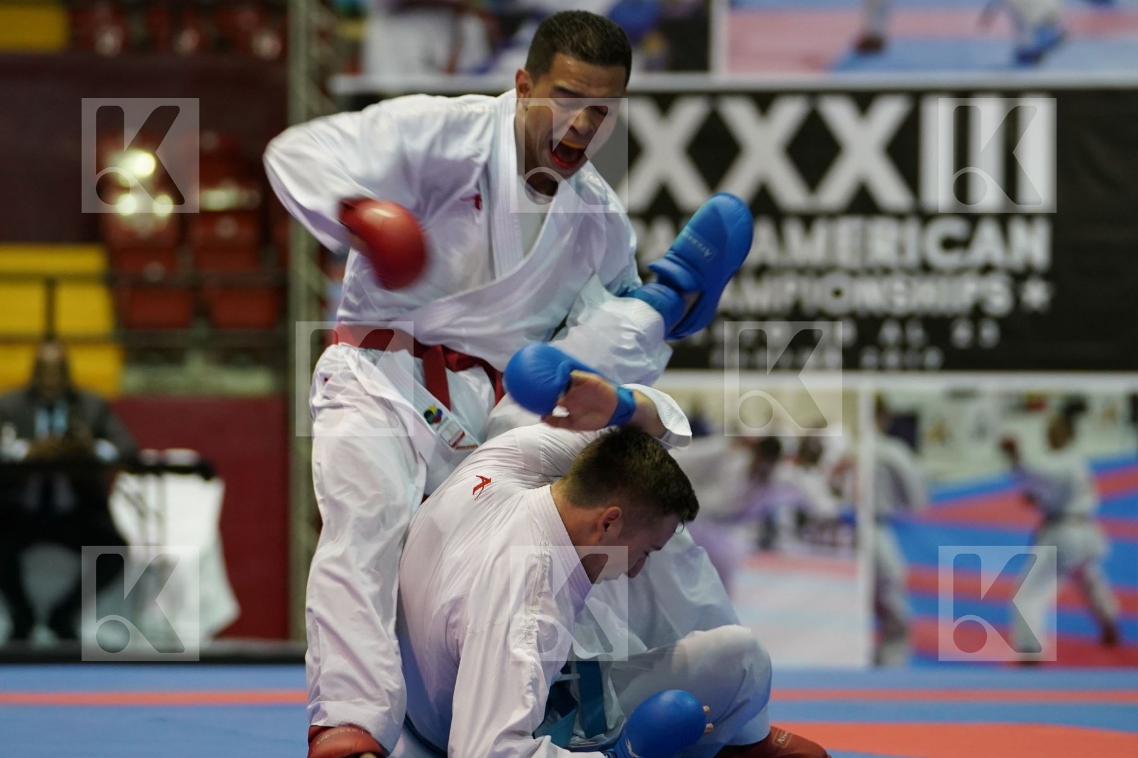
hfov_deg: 11.1
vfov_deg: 7.4
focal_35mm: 186
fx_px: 5879
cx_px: 569
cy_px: 379
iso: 2000
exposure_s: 1/250
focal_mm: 124
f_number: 2.8
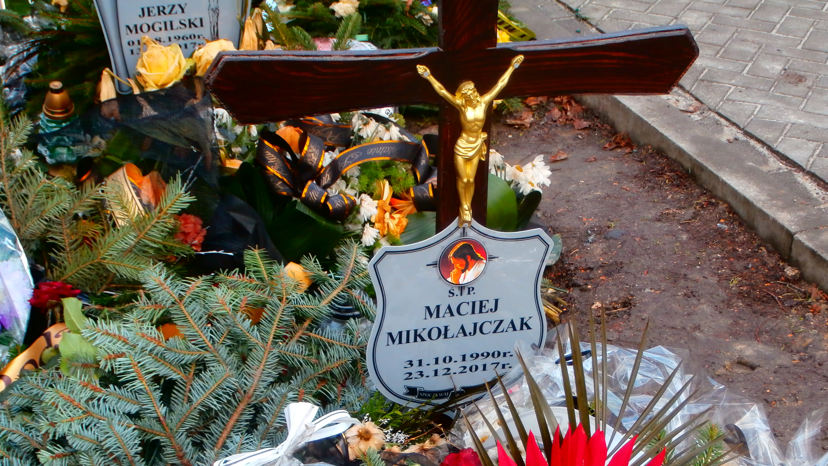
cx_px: 473
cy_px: 350
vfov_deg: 19.9
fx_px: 1317
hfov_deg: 34.8
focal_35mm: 60
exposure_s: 1/80
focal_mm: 8.29
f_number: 4.2
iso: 100
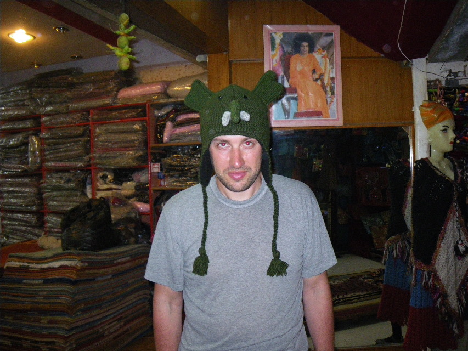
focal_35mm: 28
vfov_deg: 49.8
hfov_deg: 63.4
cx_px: 234
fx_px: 379
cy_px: 176
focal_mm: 5
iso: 400
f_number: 3.5
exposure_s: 1/50
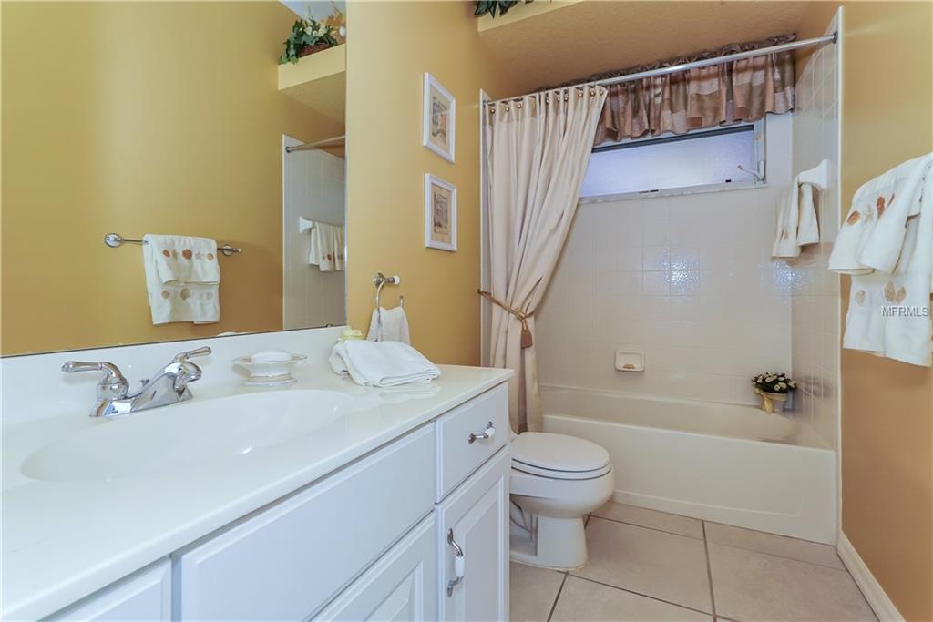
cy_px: 311
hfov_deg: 96.7
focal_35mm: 16
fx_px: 415
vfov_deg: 73.8
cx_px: 466
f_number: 13
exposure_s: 1/250
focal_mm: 16
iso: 1000
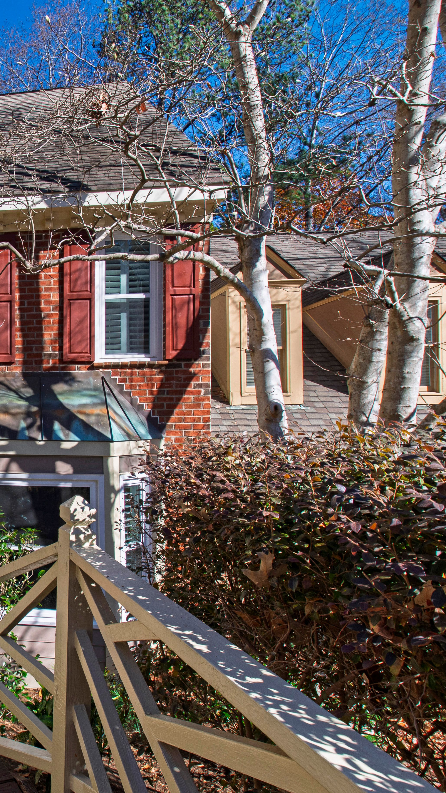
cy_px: 397
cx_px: -70
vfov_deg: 76.3
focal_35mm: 24
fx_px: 505
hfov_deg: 37.7
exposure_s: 1/250
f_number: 8
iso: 100
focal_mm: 10
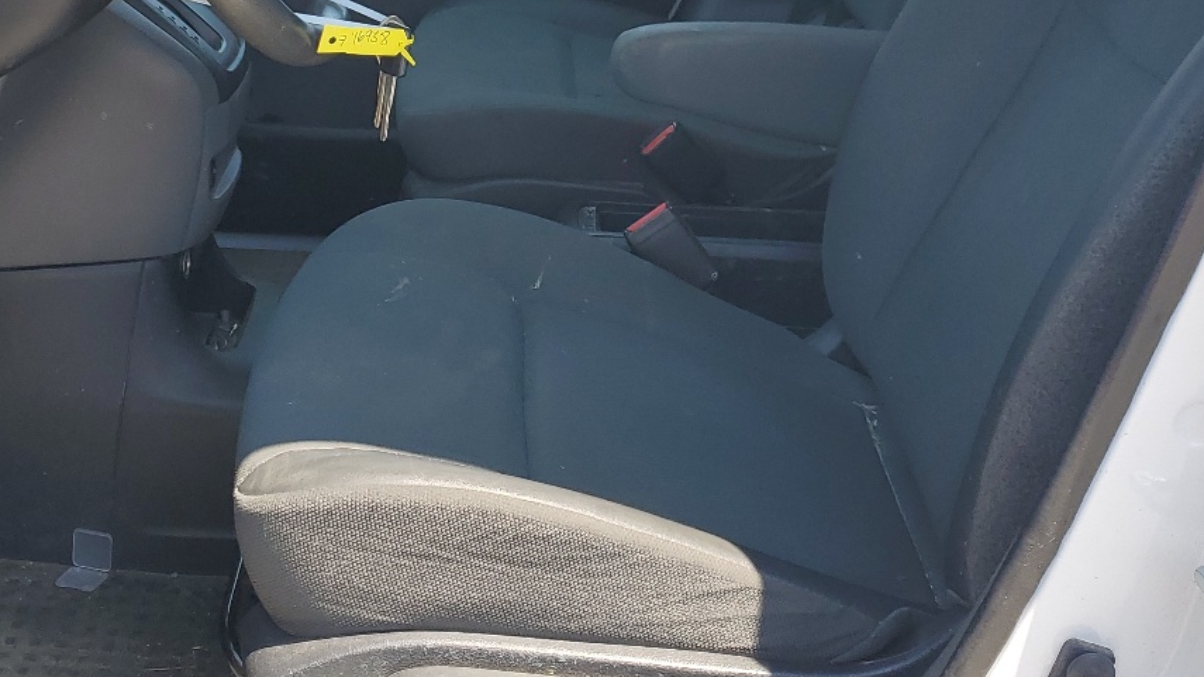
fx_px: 1692
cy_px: 93
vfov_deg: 22.2
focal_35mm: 53
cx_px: 490
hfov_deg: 39.0
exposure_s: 1/833
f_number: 1.5
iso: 50
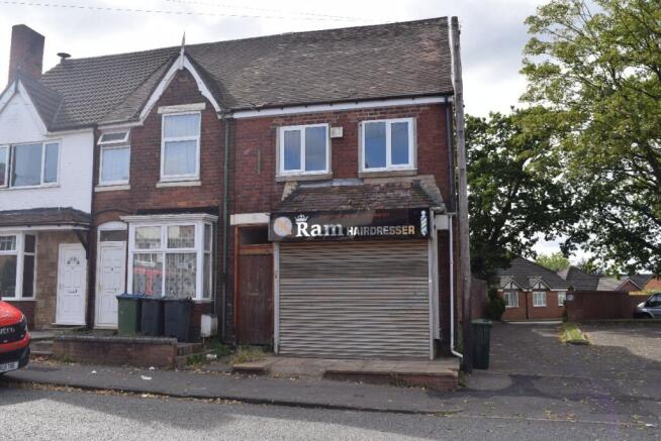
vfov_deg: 40.0
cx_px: 330
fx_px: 606
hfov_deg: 57.2
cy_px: 220
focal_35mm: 33
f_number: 9
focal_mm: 22
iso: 200
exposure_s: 1/320
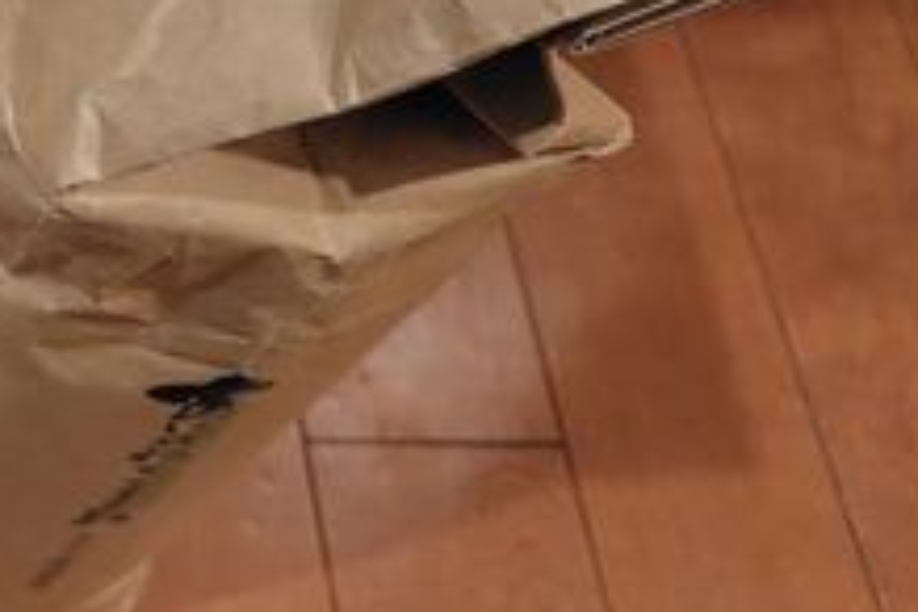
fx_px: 1785
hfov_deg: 24.5
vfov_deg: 17.8
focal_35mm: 70
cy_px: -252
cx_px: -331
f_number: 1.9
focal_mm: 5.6
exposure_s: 1/120
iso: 2119
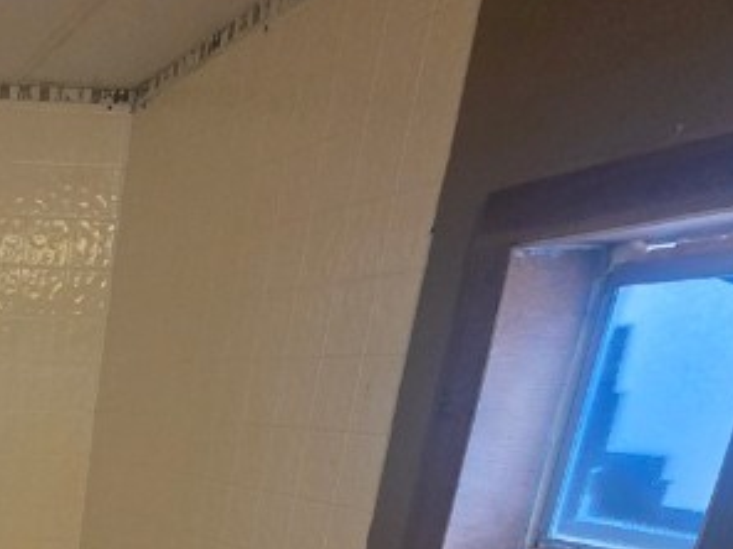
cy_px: 730
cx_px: -225
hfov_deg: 31.9
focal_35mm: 45
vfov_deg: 26.7
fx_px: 953
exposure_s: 1/60
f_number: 1.9
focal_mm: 2.2
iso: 800
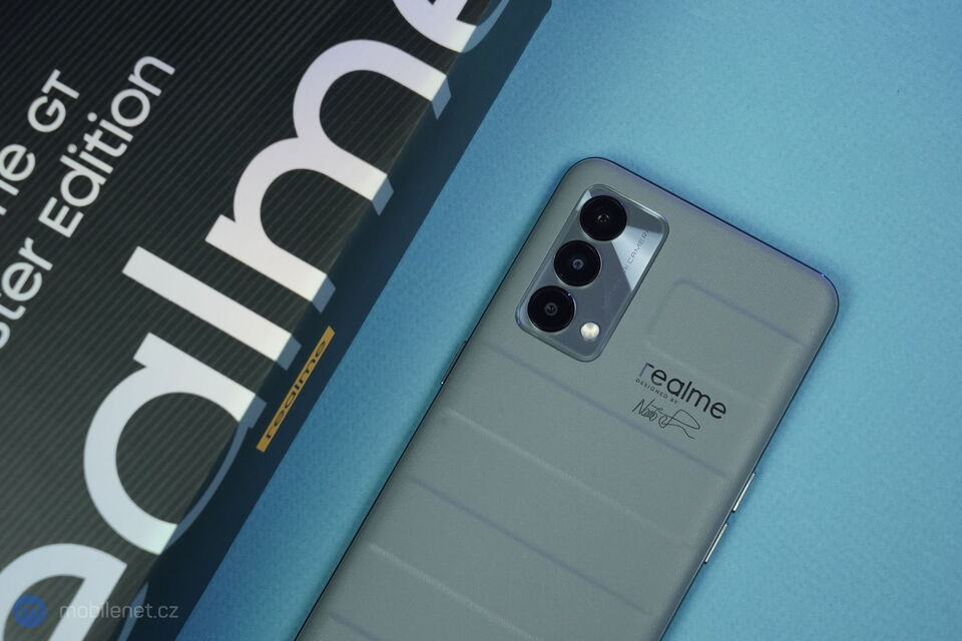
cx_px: 481
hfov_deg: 32.4
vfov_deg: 21.9
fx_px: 1657
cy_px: 320
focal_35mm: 62
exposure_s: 1/160
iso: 4000
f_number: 10
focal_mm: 62
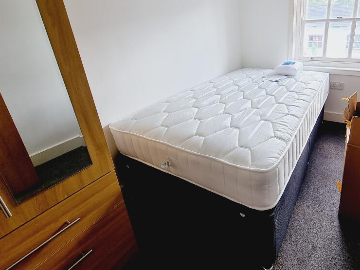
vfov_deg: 70.1
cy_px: 96
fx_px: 187
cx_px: 248
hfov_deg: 83.8
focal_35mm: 18
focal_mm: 2.2
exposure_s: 1/100
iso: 64
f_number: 2.2
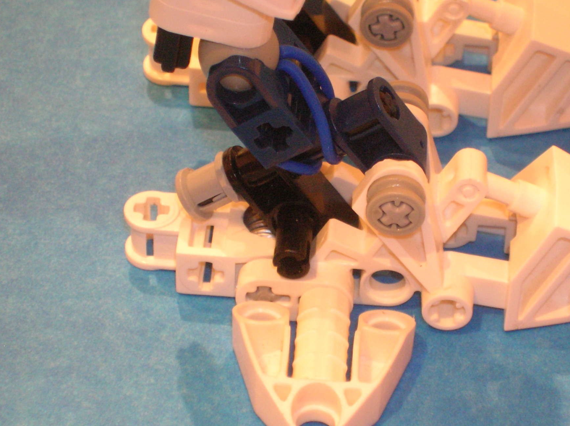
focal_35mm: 134
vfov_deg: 11.0
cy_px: 244
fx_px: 2204
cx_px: 354
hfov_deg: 14.7
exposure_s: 1/2.7
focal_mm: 17.1
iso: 200
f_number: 4.9
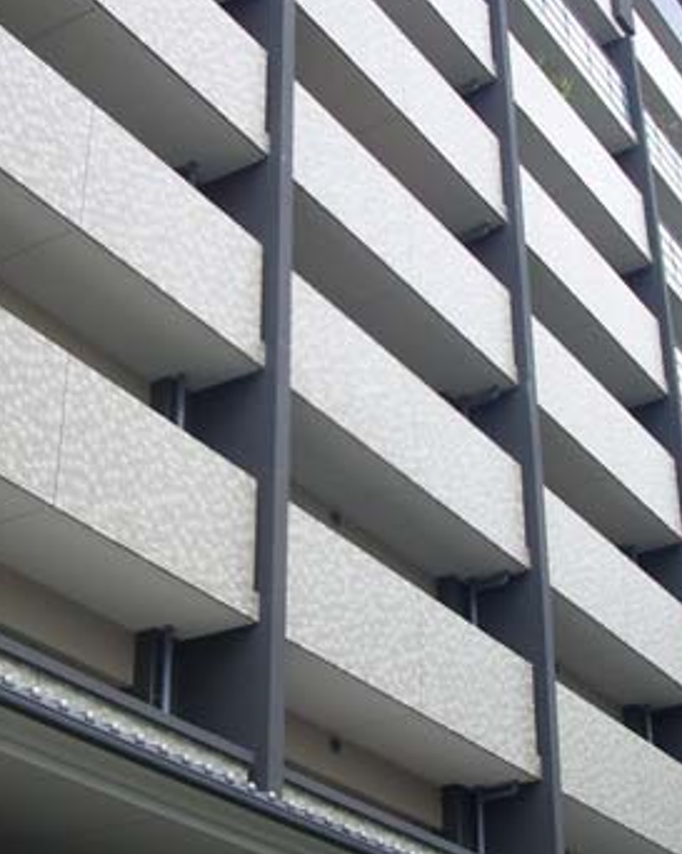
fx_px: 1617
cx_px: 225
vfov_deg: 29.5
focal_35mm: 64
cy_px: 345
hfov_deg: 23.7
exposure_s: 1/250
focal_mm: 5.8
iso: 80
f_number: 2.6
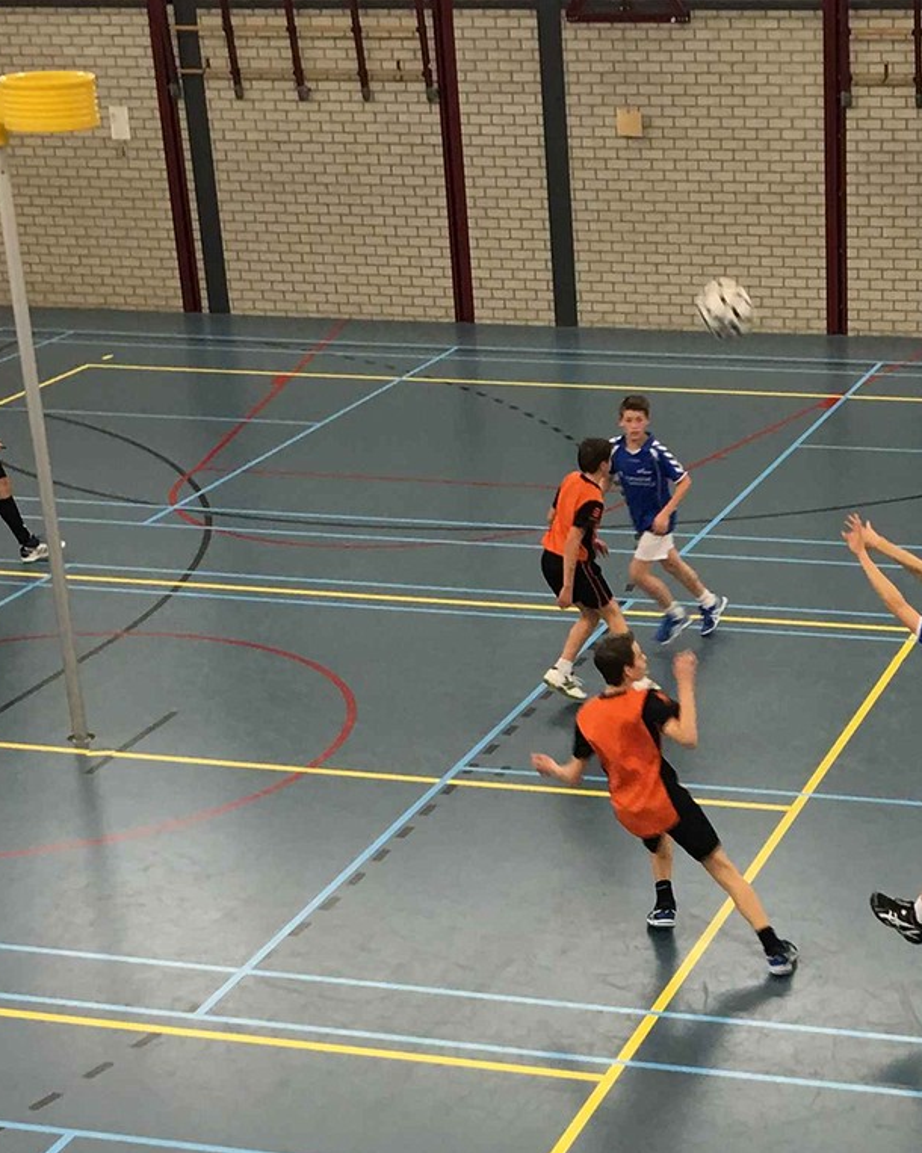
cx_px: 416
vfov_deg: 47.9
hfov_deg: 39.1
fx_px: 1297
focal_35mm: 38
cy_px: 579
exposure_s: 1/33
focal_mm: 4.15
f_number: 2.2
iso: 50
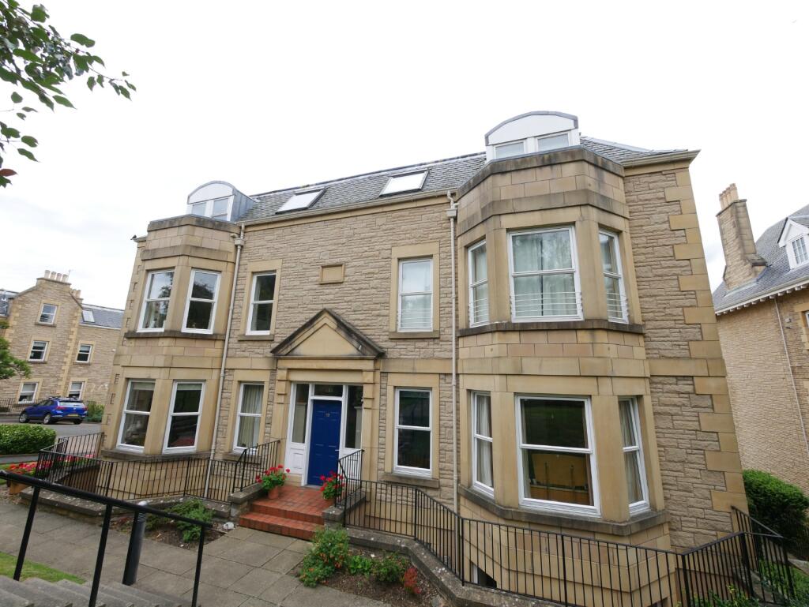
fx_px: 327
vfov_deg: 85.7
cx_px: 404
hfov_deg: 102.0
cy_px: 304
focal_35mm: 14
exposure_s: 1/200
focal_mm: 7
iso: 200
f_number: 5.6
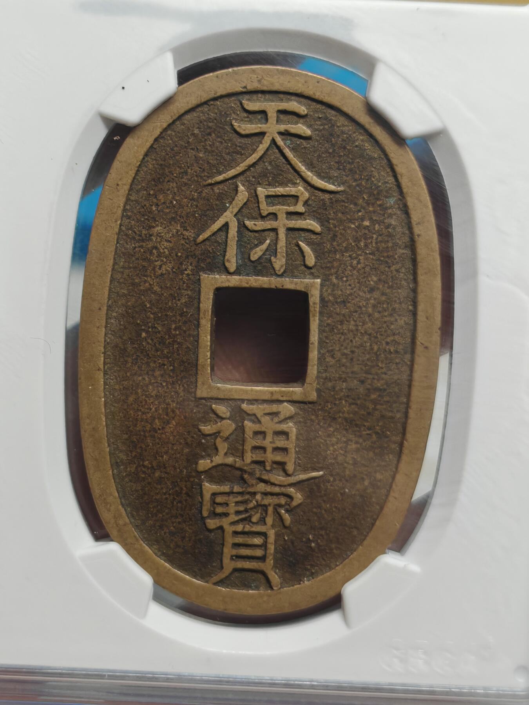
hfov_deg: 15.6
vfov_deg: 20.7
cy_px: 352
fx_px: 1936
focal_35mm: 95
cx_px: 264
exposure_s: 1/100
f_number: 1.6
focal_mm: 7.62
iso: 64
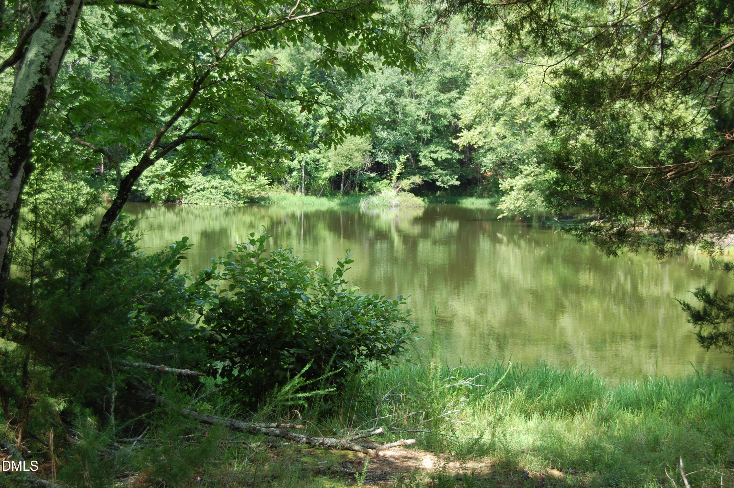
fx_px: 1222
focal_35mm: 60
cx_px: 367
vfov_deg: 22.6
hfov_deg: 33.4
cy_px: 244
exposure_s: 1/125
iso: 200
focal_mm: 40
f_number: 5.6
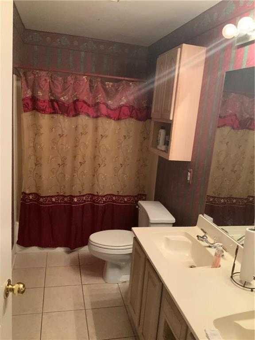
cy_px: 170
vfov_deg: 61.7
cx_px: 128
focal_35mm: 29
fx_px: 285
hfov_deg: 48.2
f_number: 1.8
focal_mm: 3
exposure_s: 1/60
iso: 250
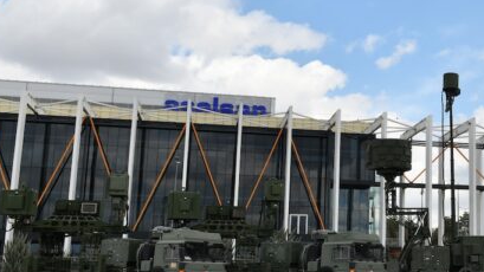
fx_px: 783
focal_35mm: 61
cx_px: 440
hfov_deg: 32.6
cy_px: 130
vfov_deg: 19.7
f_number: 9
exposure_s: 1/250
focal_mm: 31
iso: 100
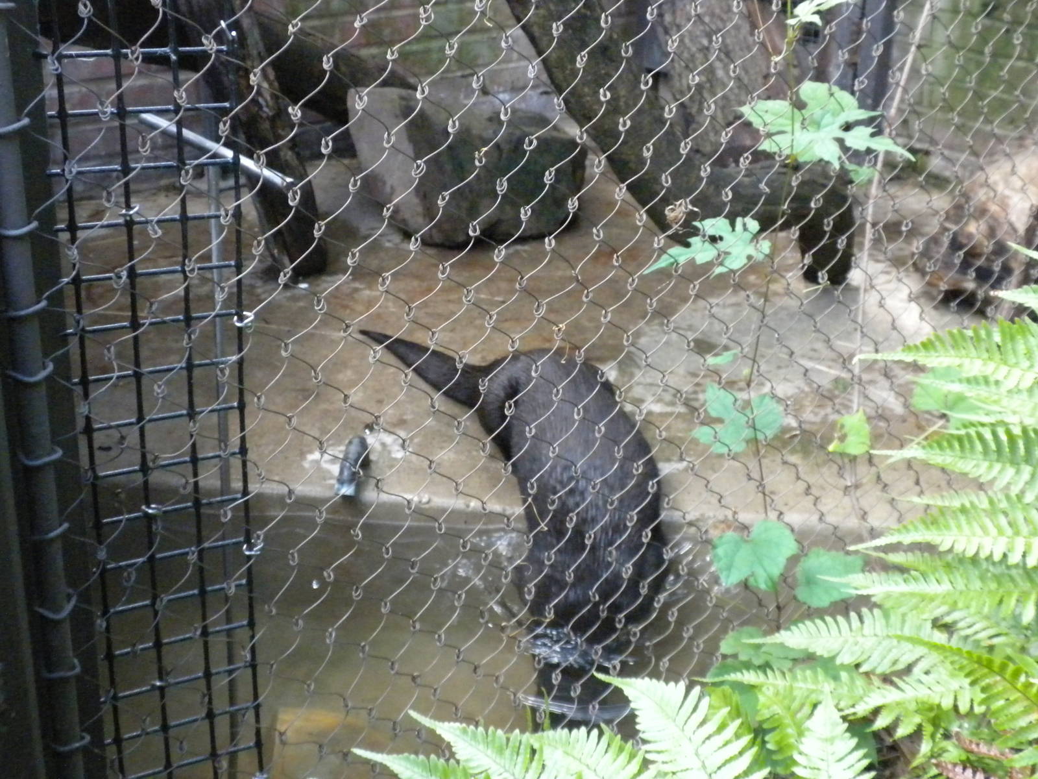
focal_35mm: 52
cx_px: 519
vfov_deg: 28.0
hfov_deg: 36.8
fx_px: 1559
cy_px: 390
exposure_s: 1/150
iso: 800
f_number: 4.3
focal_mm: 9.1
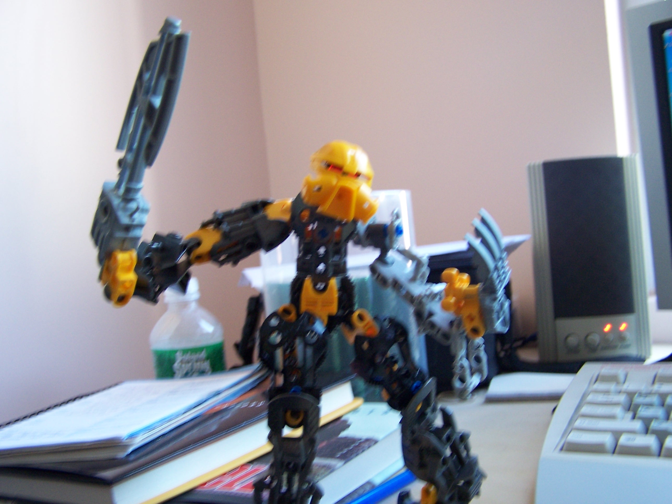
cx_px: 336
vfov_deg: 37.7
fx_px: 738
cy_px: 252
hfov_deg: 49.0
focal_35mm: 38
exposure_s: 1/15
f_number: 2.8
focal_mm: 6.3
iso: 140
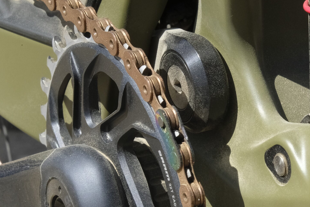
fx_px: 1274
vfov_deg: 9.2
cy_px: 170
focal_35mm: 148
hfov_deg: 13.8
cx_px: 271
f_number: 18
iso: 1600
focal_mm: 55
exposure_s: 1/420
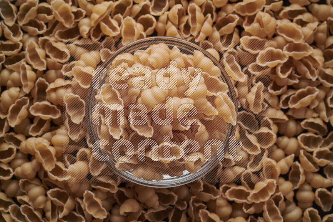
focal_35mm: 50
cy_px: 111
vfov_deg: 27.0
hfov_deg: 39.6
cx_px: 166
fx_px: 463
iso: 160
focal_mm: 50
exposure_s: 1/100
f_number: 8
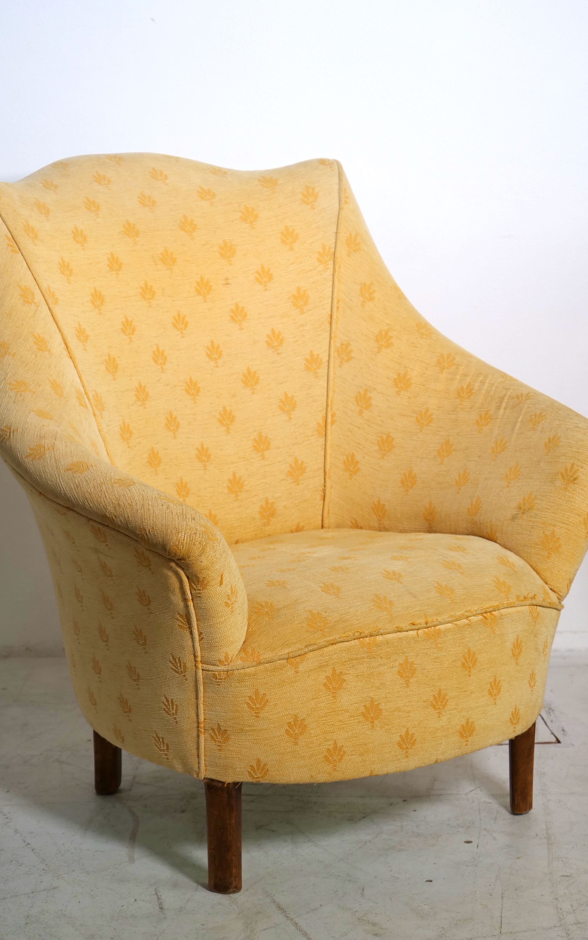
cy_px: 458
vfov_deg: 21.9
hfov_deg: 13.8
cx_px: 274
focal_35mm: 95
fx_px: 2436
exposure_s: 1/80
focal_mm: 42
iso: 400
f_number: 3.9
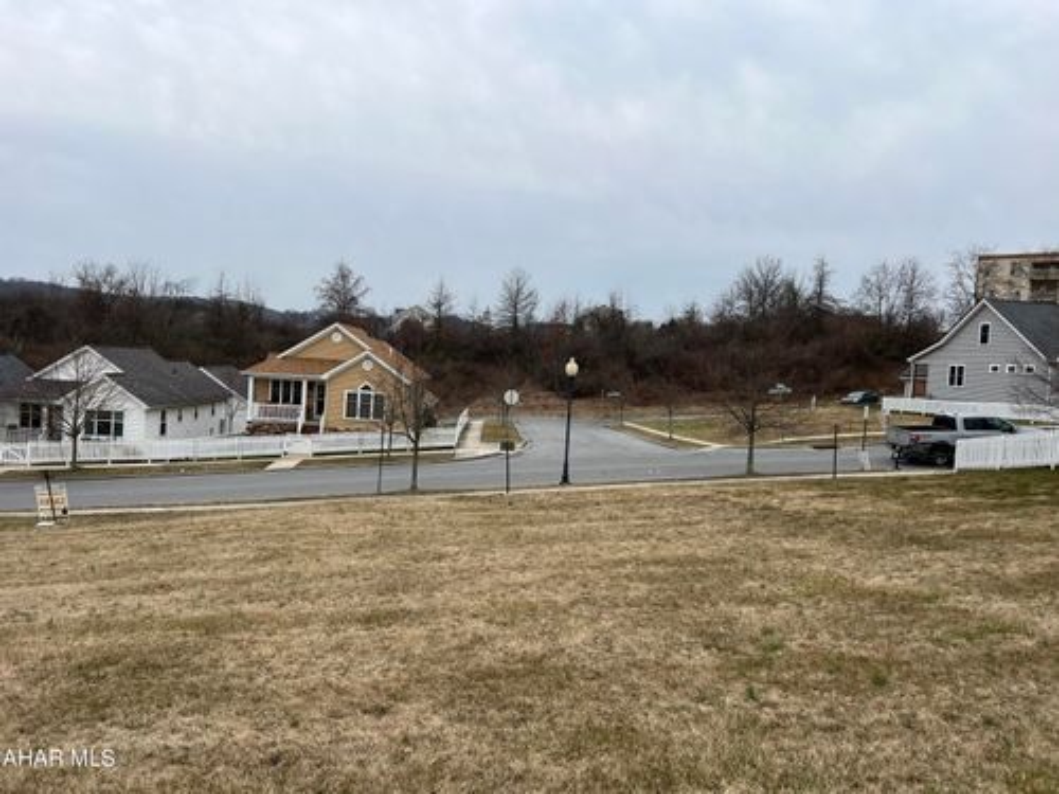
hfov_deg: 67.3
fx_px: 795
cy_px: 397
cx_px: 530
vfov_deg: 53.1
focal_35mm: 26
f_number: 1.5
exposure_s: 1/1266
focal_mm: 5.7
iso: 50
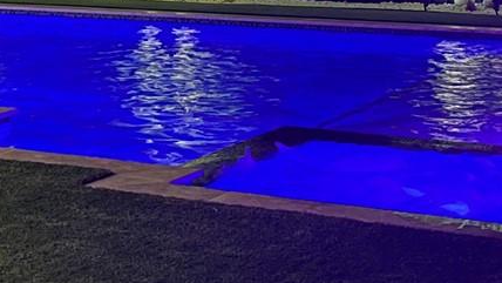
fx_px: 1411
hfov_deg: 19.9
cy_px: -167
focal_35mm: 106
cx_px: 73
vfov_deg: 10.9
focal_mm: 5.1
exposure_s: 1/9
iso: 1000
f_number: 1.6
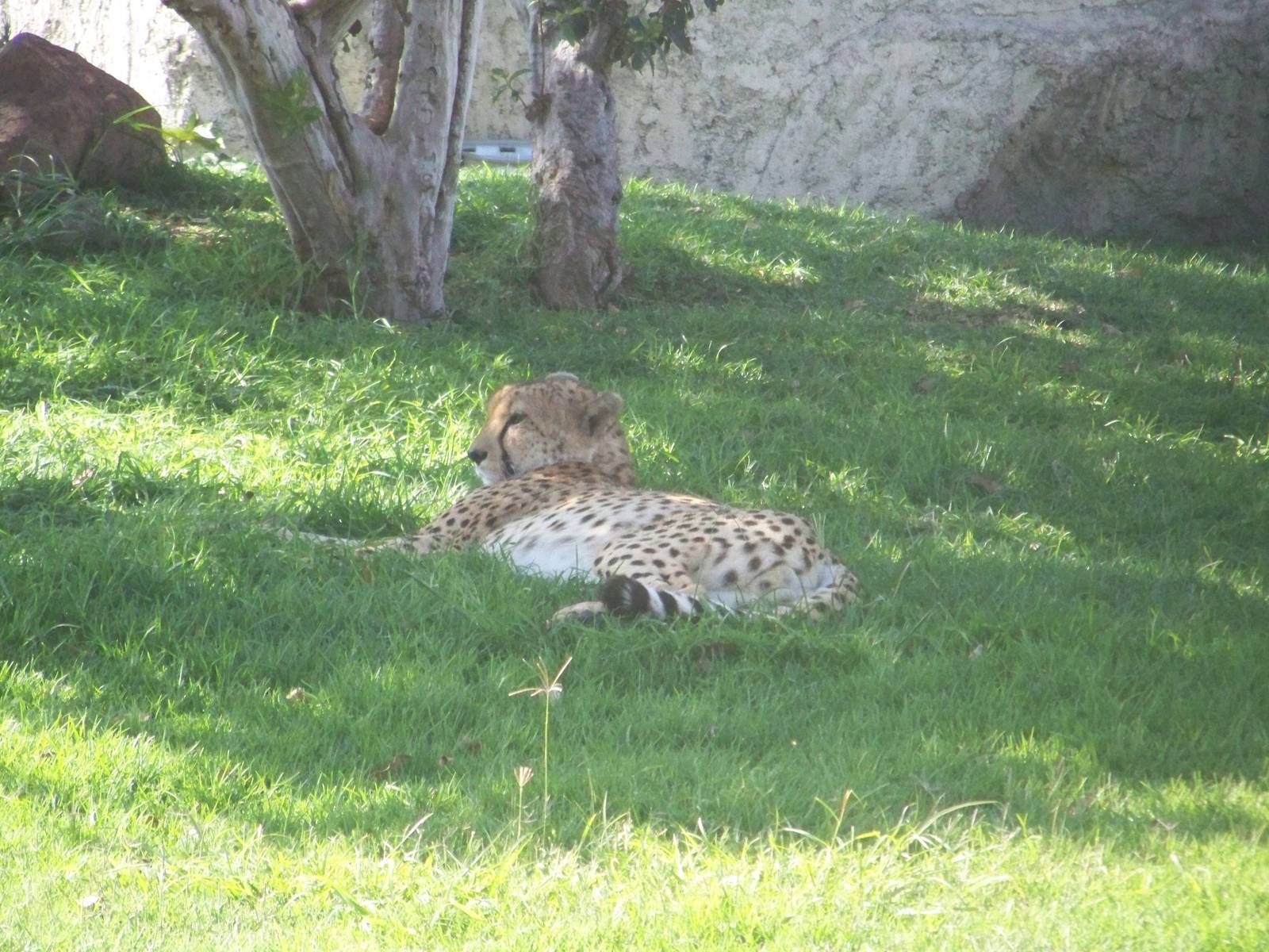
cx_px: 634
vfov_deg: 3.4
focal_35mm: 432
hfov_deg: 4.6
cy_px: 476
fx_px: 15837
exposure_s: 1/500
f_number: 4.8
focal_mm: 70.2
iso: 400
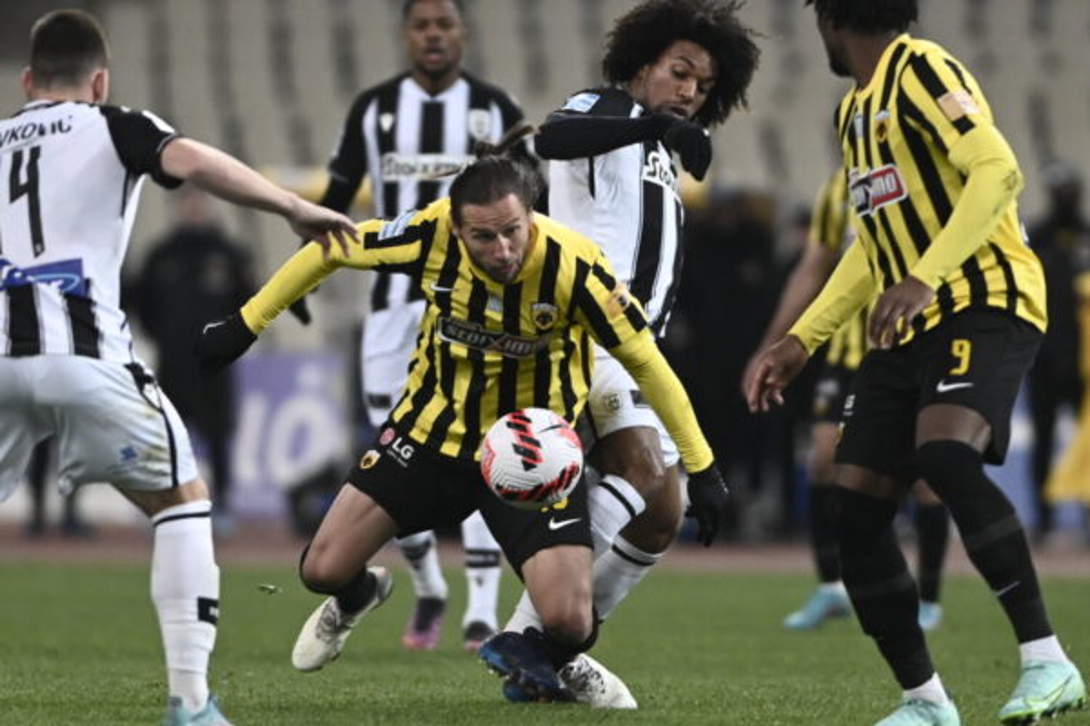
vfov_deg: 4.6
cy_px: 363
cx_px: 545
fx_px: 9083
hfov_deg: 6.9
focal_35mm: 300
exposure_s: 1/1250
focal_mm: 300
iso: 3200
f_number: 2.8
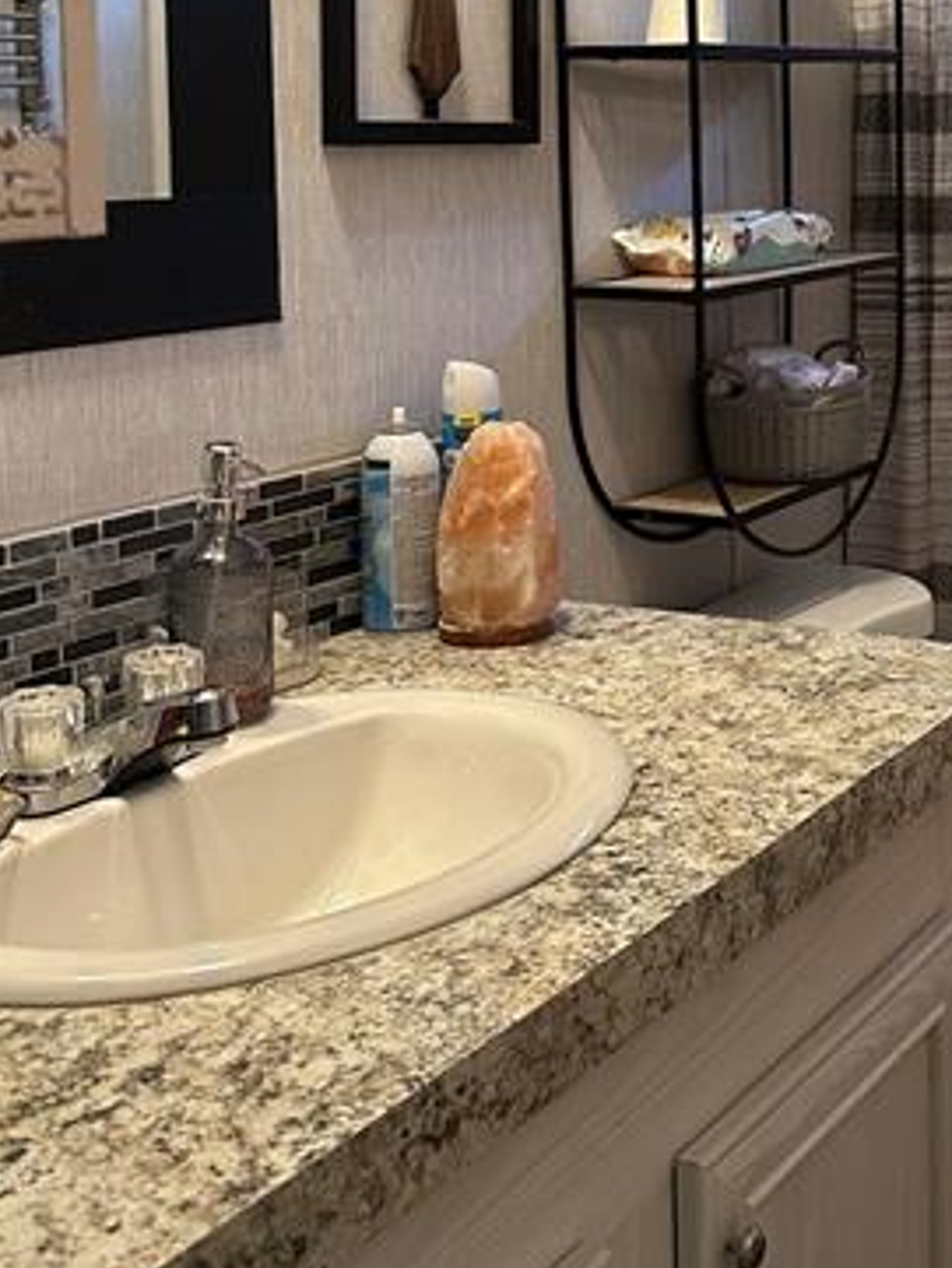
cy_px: 239
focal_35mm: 51
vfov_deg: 36.1
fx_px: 1869
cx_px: 1005
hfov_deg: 26.6
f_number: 1.78
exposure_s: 1/60
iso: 250
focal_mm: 6.86
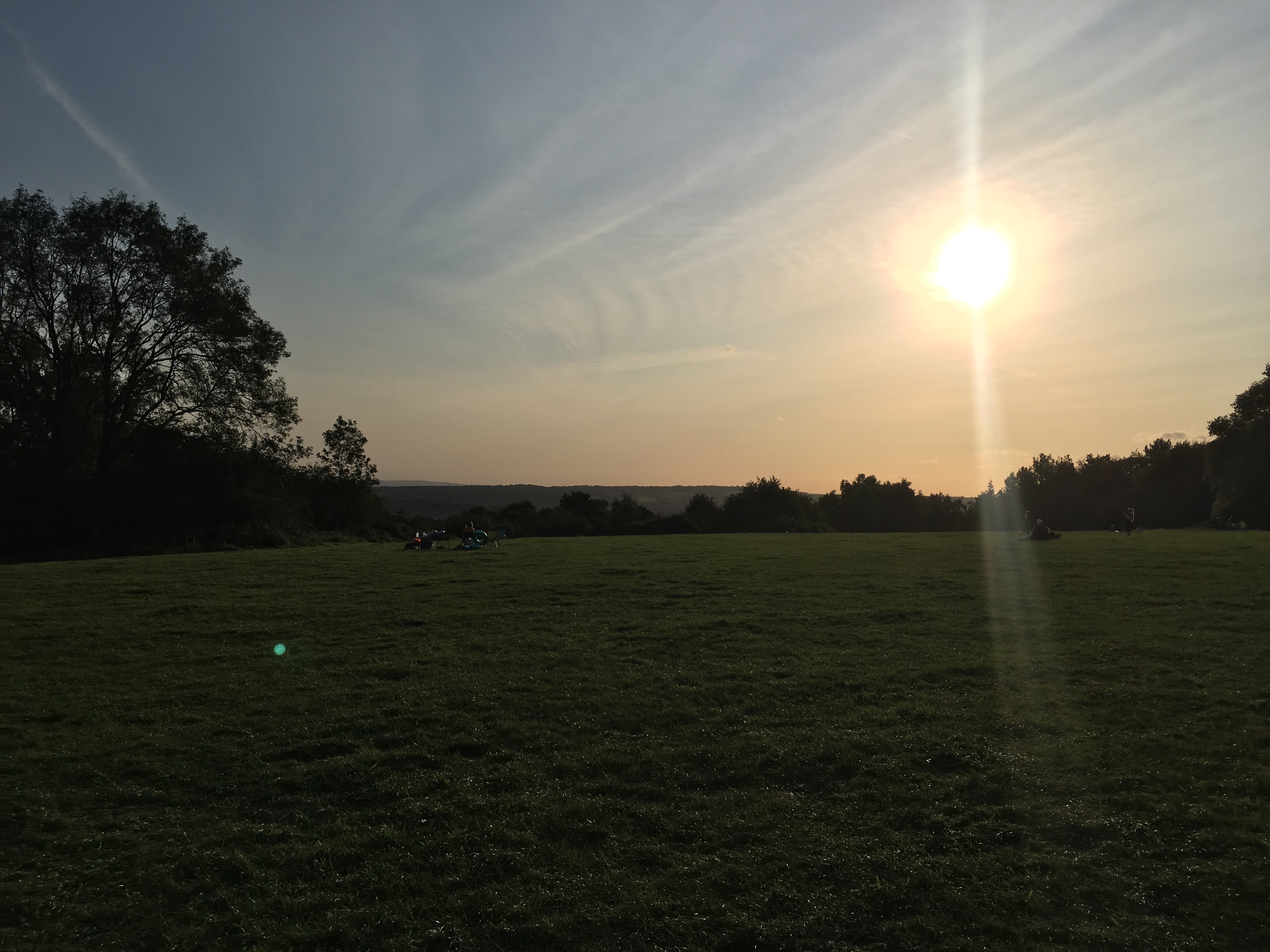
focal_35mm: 29
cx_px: 635
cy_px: 476
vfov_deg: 48.2
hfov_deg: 61.7
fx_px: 1064
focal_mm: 4.15
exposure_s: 1/5917
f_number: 2.2
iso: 25
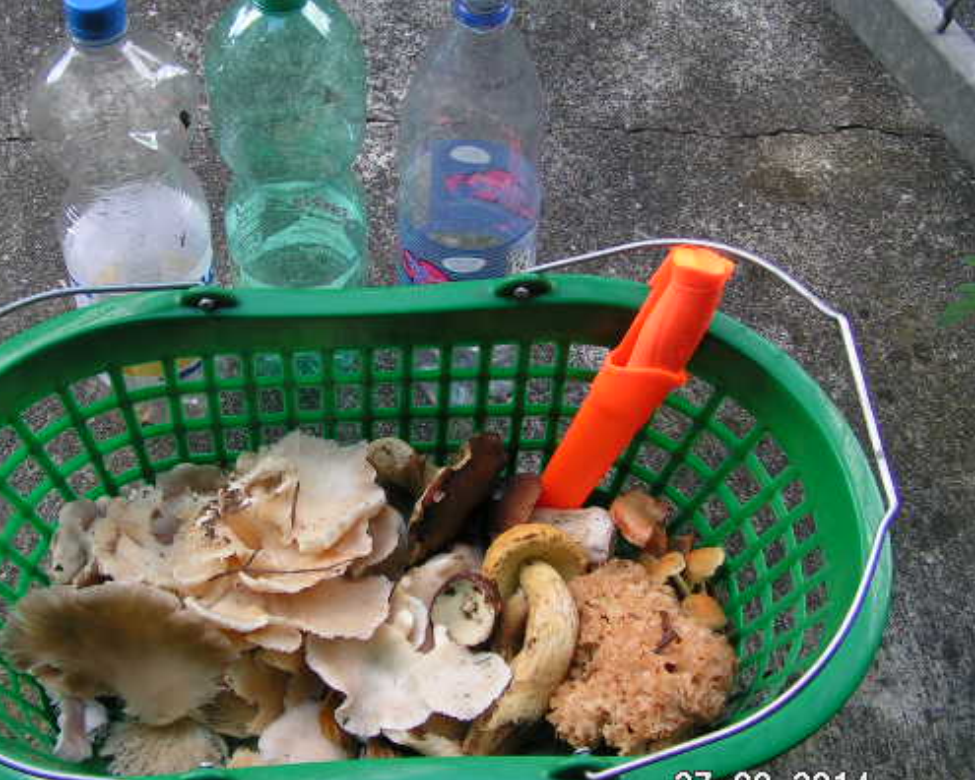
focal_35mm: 48
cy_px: 408
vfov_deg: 31.4
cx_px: 347
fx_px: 1385
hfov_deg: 38.5
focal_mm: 5.8
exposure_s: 1/60
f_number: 3.5
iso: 50
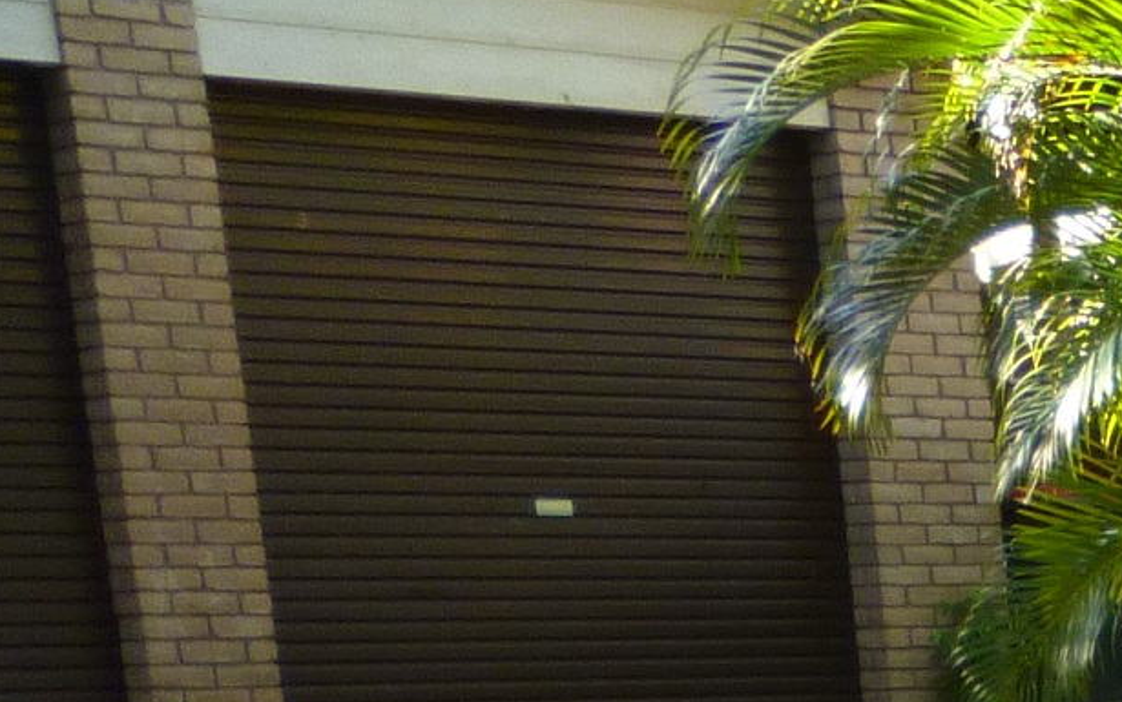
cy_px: 1692
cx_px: 2353
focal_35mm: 125
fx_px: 3824
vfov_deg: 9.4
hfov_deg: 13.8
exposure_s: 1/80
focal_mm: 5
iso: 100
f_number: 3.1
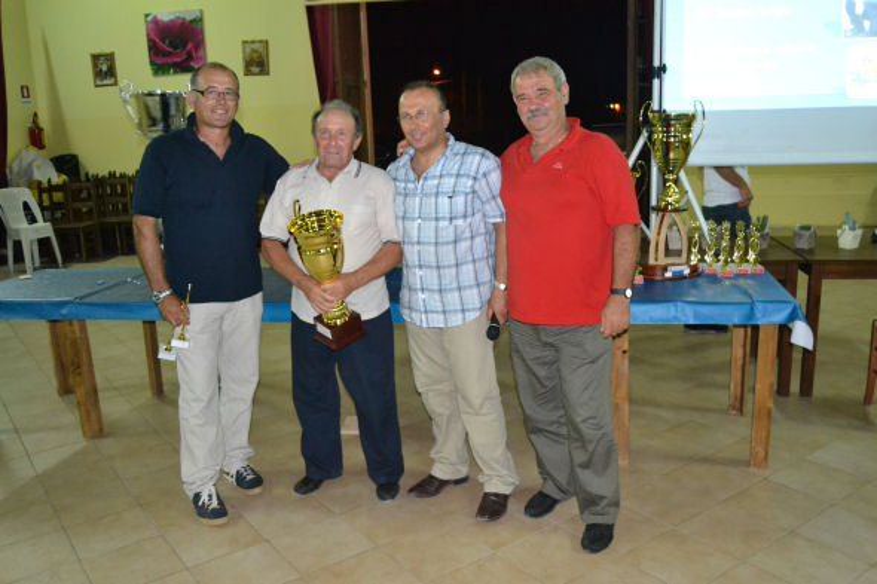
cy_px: 292
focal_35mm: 30
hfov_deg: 61.9
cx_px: 438
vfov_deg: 43.6
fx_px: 731
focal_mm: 20
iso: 3200
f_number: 3.5
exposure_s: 1/60
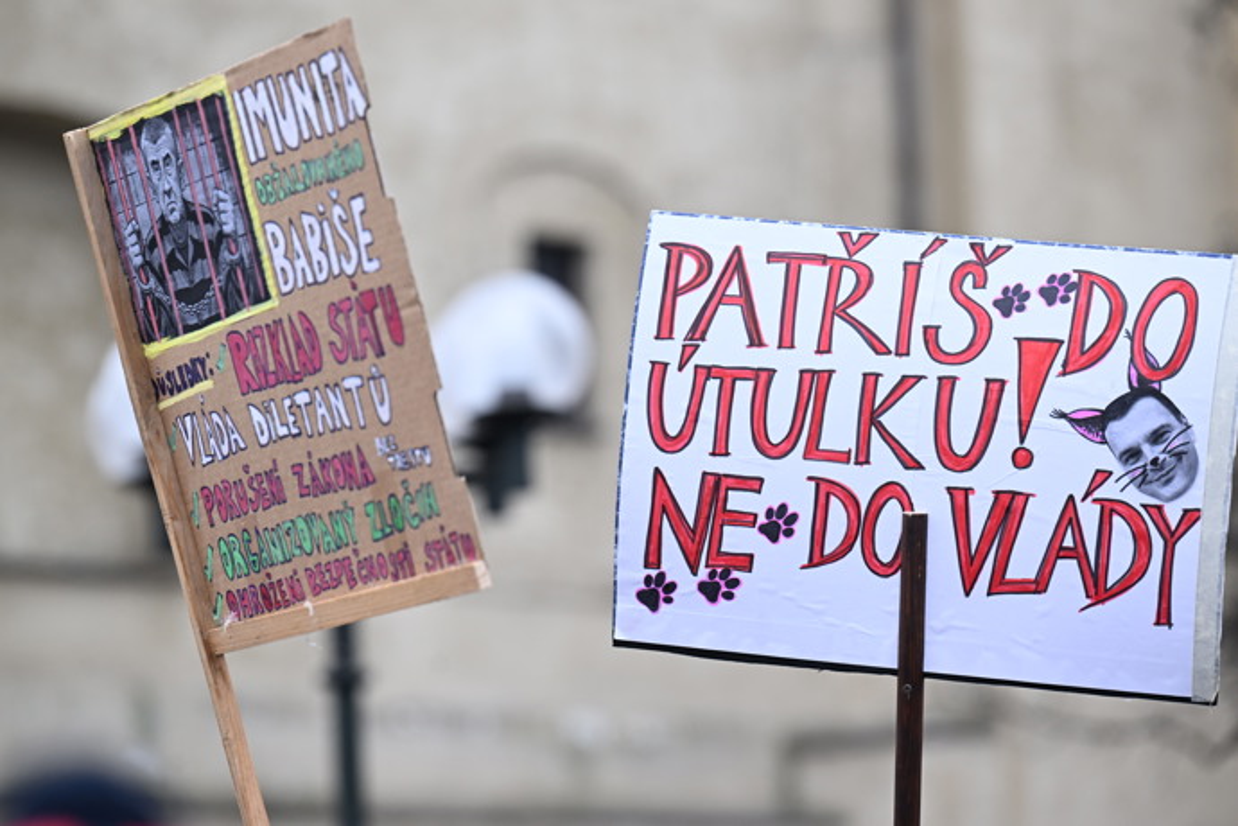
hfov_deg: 10.8
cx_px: 619
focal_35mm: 190
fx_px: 6533
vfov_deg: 7.2
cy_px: 413
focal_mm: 190
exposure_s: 1/500
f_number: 4.5
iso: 1000
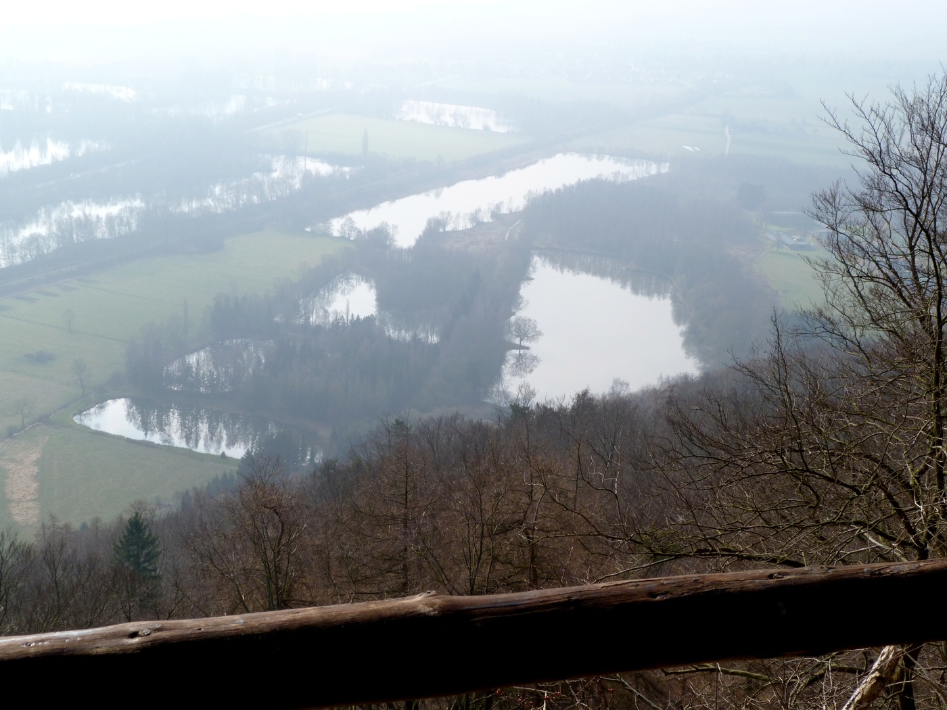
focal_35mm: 51
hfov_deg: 37.5
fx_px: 1395
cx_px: 474
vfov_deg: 28.6
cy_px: 355
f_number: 5.6
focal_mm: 9.2
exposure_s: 1/200
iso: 80
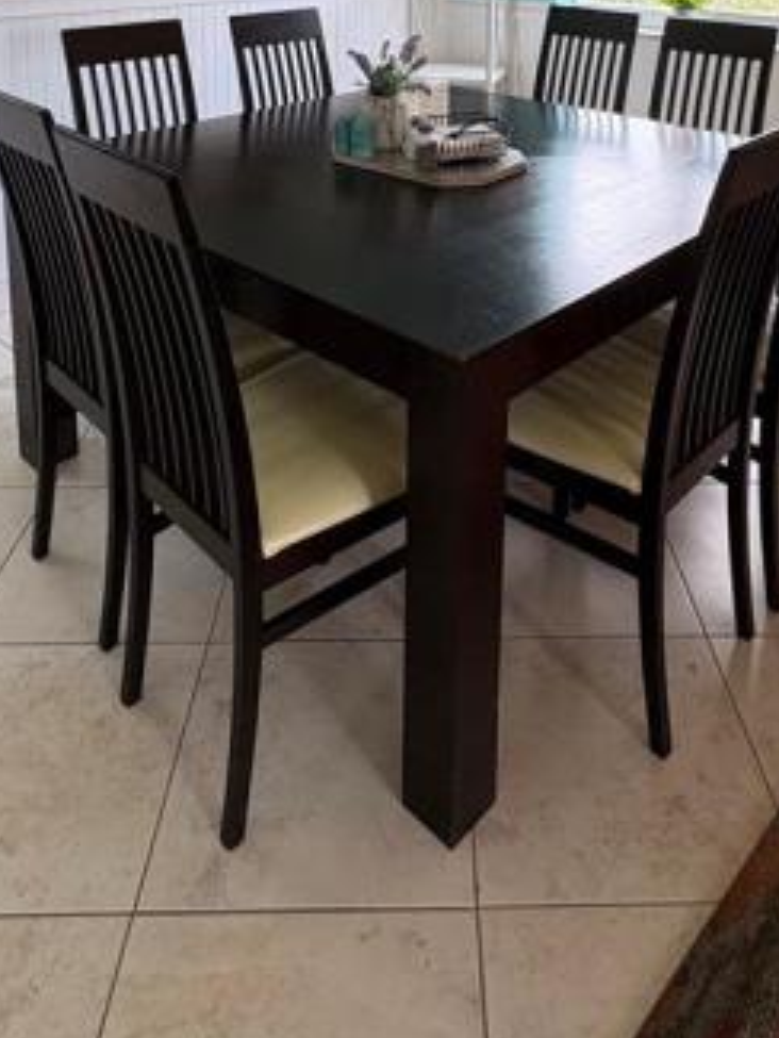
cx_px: 431
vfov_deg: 50.0
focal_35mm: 31
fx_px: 930
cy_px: 54
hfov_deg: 45.4
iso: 250
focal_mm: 2.22
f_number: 2.2
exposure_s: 1/60
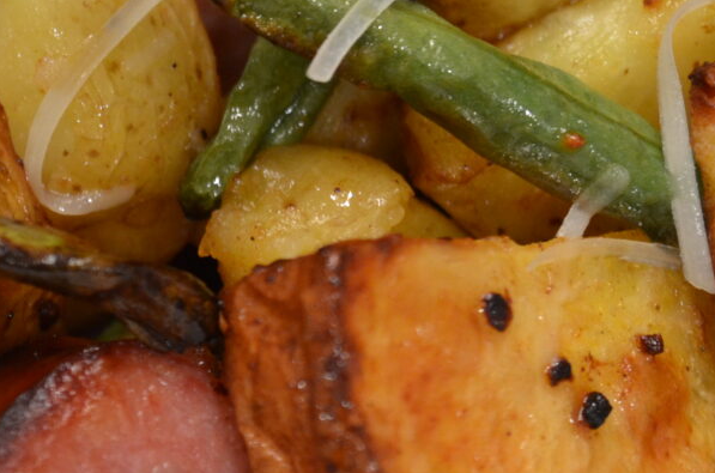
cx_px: -196
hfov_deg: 8.3
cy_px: -262
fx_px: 4894
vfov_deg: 5.5
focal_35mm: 247
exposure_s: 1/50
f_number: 3.5
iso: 800
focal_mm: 48
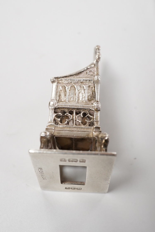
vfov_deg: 43.6
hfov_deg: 29.9
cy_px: 116
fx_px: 291
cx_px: 78
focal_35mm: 45
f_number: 16
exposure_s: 1/100
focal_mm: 30
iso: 2500
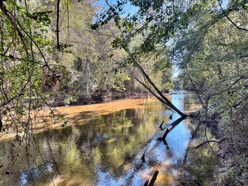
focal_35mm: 24
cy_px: 93
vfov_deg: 56.8
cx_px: 124
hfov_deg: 71.6
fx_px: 172
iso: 100
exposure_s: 1/476
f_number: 1.78
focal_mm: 6.76
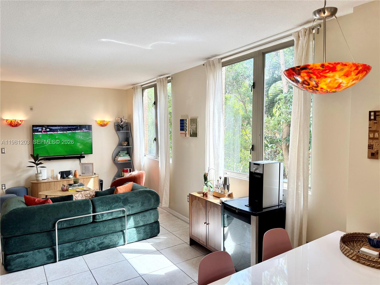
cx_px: 190
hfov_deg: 71.6
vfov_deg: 56.8
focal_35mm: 24
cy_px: 142
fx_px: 263
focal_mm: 6.76
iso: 64
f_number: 1.78
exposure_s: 1/253
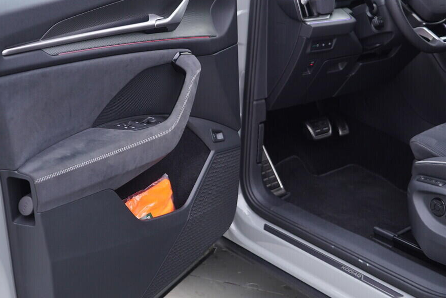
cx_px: 228
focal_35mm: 59
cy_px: 119
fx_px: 731
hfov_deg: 33.9
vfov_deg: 23.0
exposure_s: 1/40
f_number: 3.2
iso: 125
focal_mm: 24
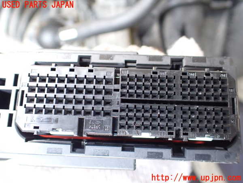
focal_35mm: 30
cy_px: 92
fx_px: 211
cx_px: 122
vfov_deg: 46.8
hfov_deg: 60.0
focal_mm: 5.4
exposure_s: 1/100
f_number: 2.3
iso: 800
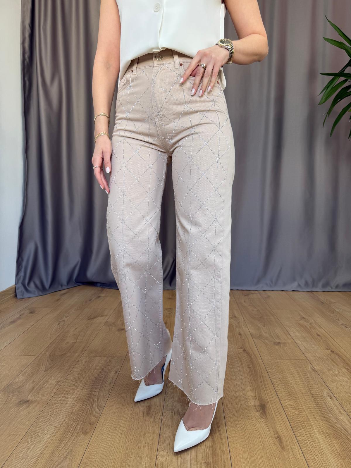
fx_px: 324
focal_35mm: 24
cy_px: 234
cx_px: 176
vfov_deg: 71.6
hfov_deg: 56.8
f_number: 1.78
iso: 80
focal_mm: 6.76
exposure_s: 1/100
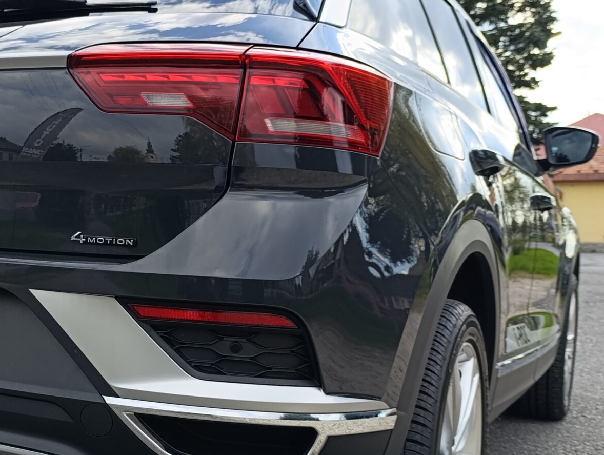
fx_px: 874
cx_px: 75
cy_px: 275
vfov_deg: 29.1
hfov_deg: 36.1
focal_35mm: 50
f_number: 1.6
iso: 50
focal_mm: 6.14
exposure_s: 1/153
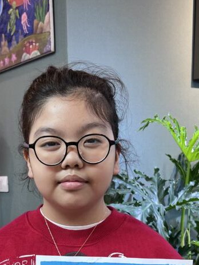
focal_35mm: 56
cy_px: 248
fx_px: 429
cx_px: 82
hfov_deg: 26.1
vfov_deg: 32.3
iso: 80
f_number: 1.5
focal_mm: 5.7
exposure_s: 1/100
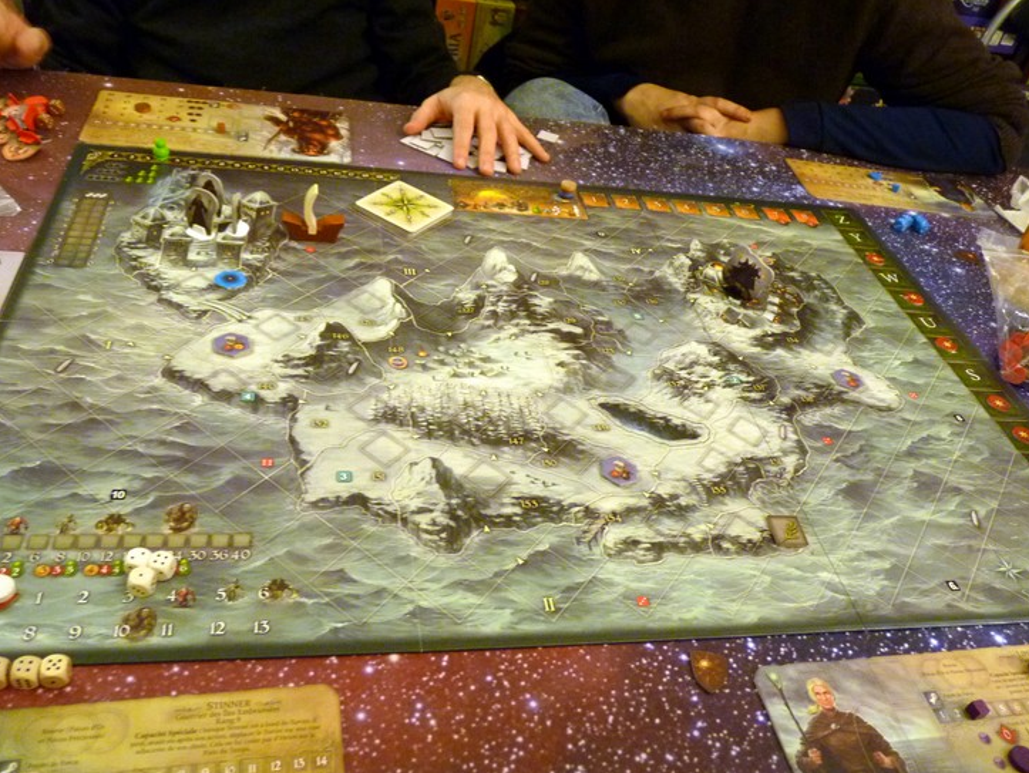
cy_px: 399
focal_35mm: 28
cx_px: 508
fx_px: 833
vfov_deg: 49.8
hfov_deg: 63.4
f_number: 2.8
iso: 400
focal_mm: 4.8
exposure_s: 1/5
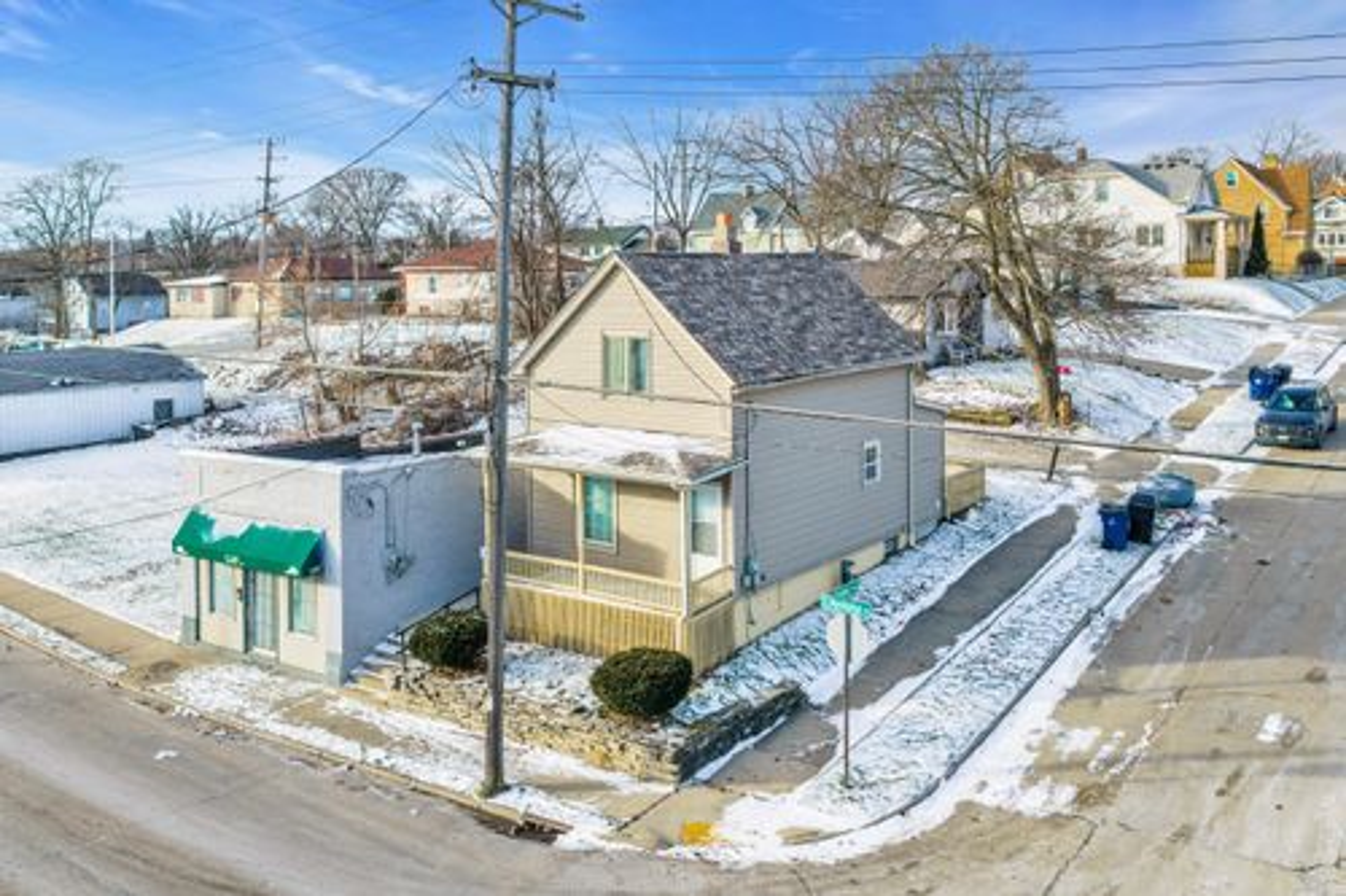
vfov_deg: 46.4
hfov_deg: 65.5
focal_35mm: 28
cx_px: 673
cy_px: 448
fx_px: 1046
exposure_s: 1/240
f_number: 2.8
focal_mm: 14.45
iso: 160
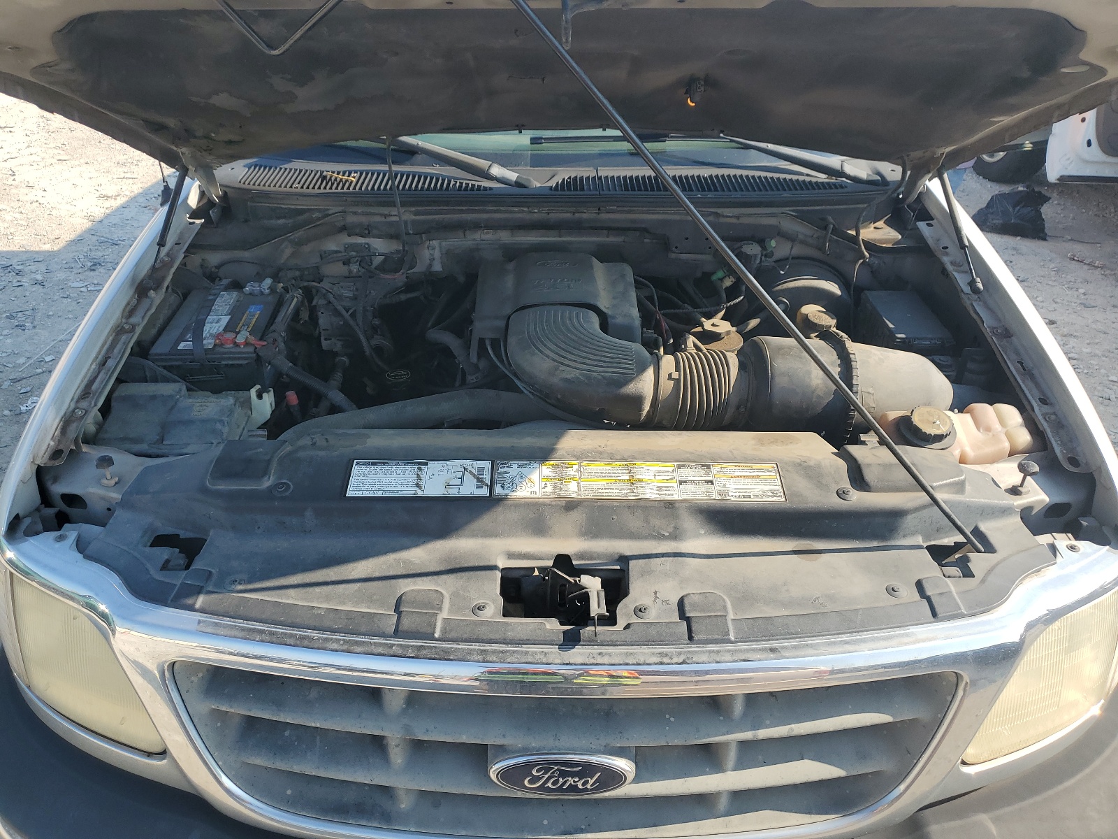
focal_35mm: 26
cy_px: 420
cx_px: 559
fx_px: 840
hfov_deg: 67.3
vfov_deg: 53.1
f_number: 1.5
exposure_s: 1/1429
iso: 50
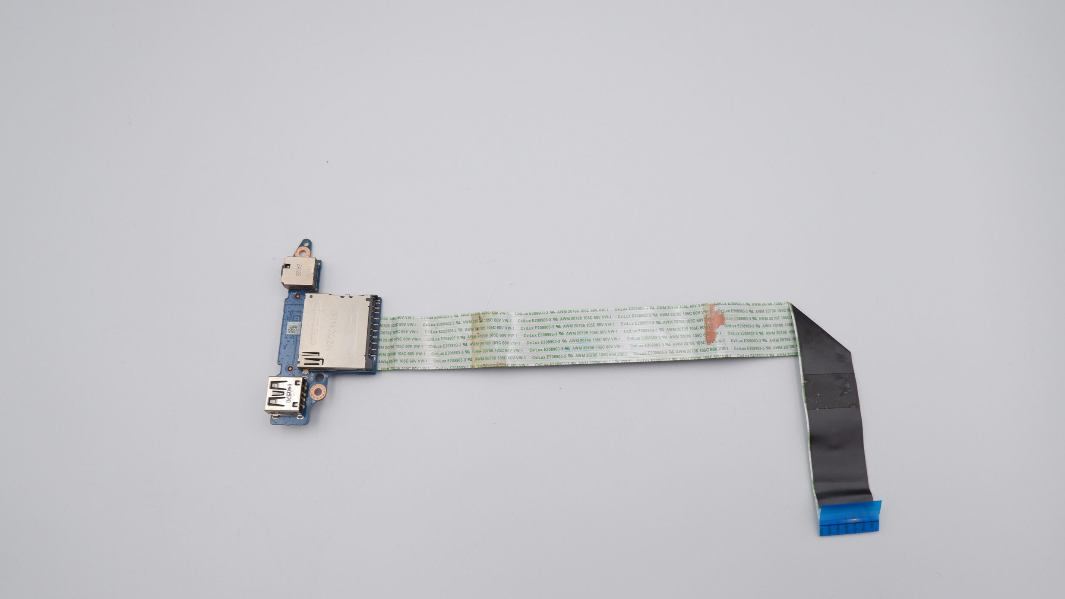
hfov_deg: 74.0
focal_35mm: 25
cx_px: 545
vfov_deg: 45.9
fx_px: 706
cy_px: 339
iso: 1250
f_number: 7.1
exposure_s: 1/480
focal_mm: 15
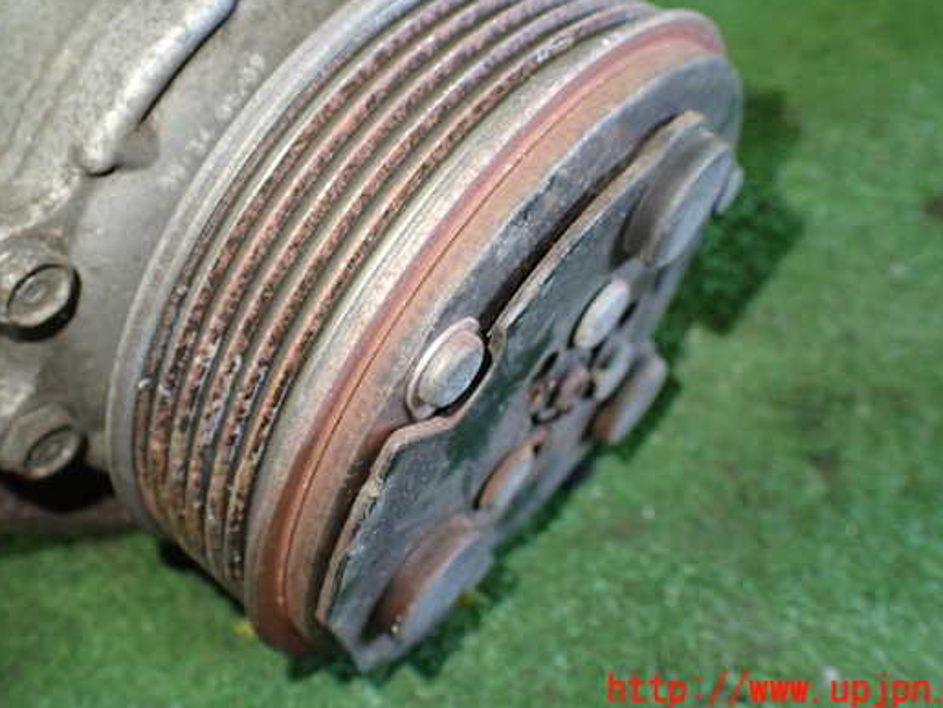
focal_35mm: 35
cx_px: 472
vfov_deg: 40.6
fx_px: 954
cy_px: 301
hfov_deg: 52.6
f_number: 2.3
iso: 800
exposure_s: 1/60
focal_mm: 5.4
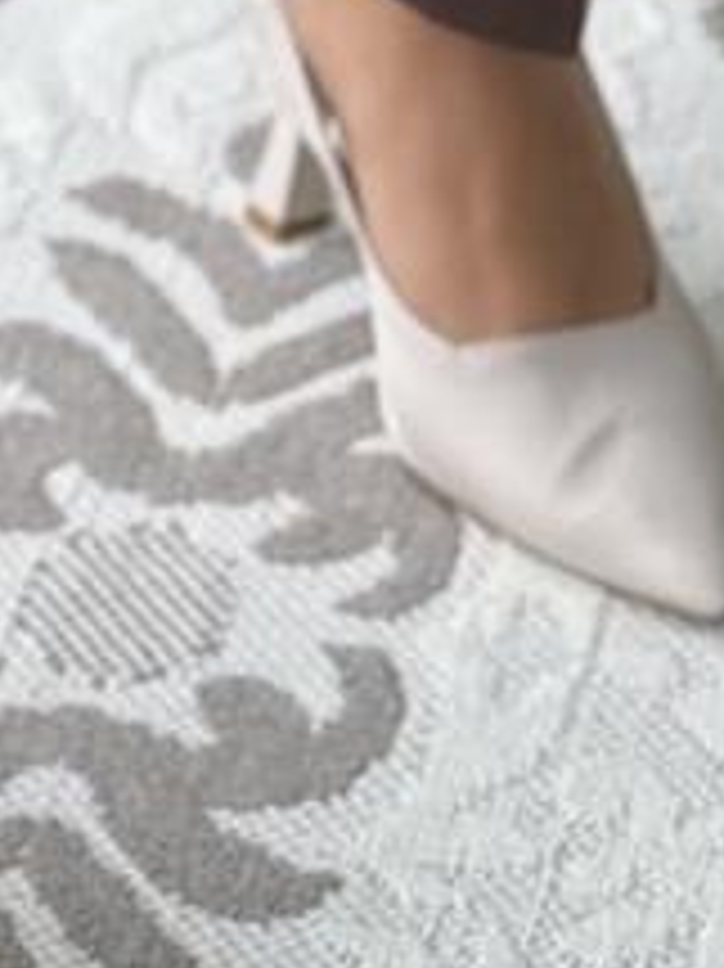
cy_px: -1312
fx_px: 8319
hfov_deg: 5.0
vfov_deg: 6.4
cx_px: 292
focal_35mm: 298
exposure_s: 1/136
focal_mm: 6.76
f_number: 1.78
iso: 50
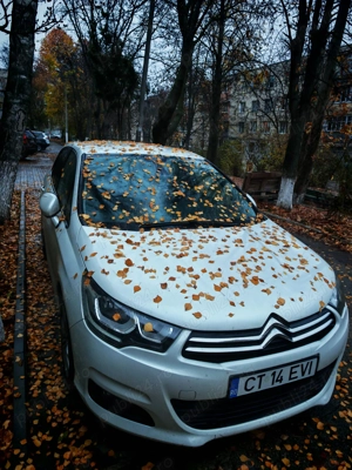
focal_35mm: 24
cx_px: 176
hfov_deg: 56.8
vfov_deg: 71.6
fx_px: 325
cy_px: 235
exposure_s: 1/25
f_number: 2
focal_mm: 6.83
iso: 320
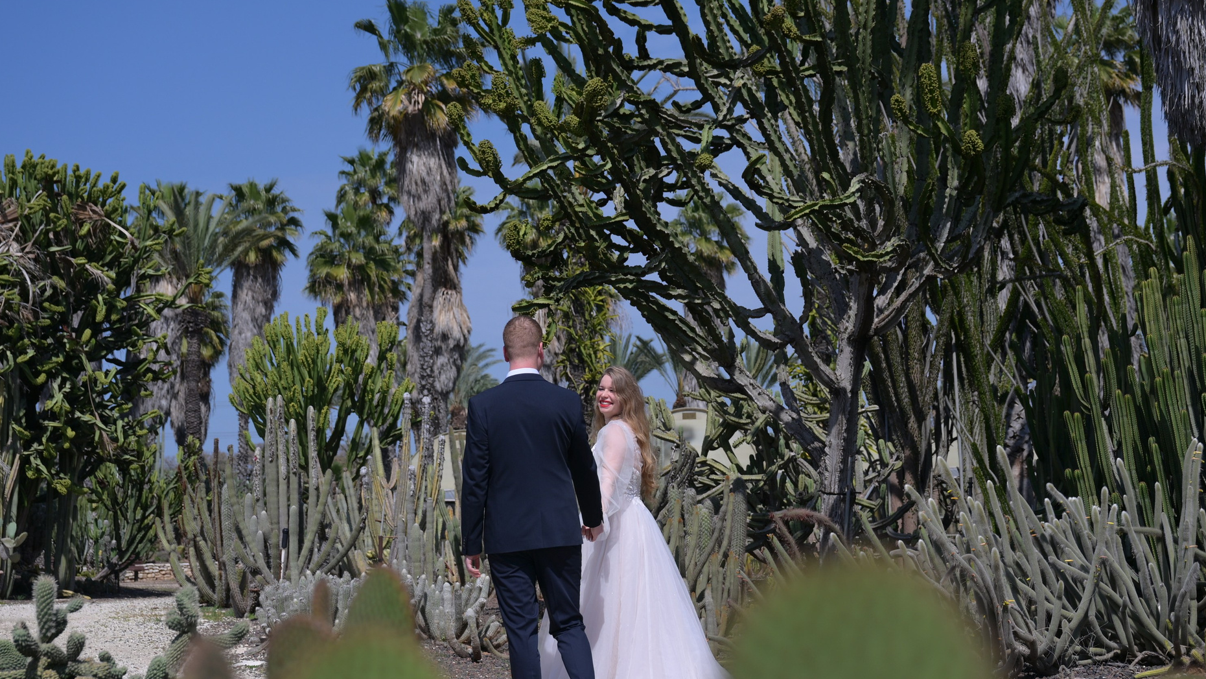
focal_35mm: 62
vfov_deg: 19.4
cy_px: 316
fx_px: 1983
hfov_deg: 33.8
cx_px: 610
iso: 100
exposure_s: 1/2500
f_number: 4
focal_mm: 43
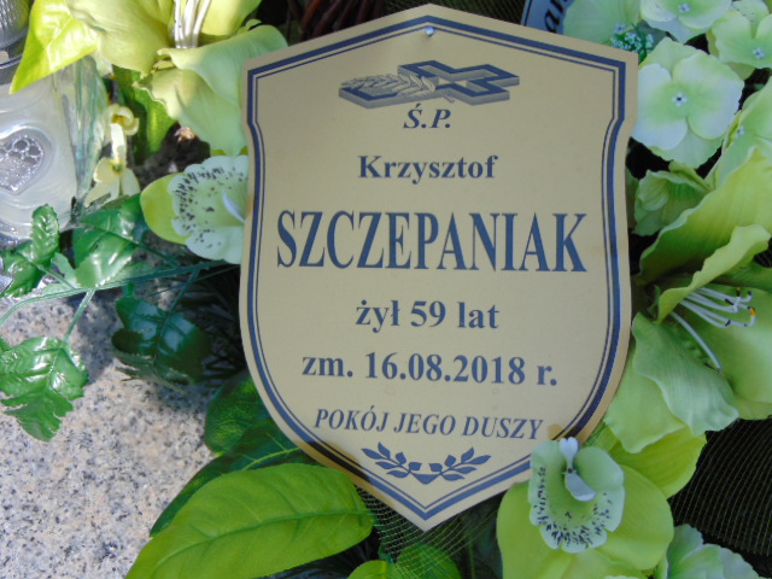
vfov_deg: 24.4
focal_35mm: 60
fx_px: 1338
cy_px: 290
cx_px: 386
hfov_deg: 32.2
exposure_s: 1/640
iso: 80
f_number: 3.6
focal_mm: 10.8
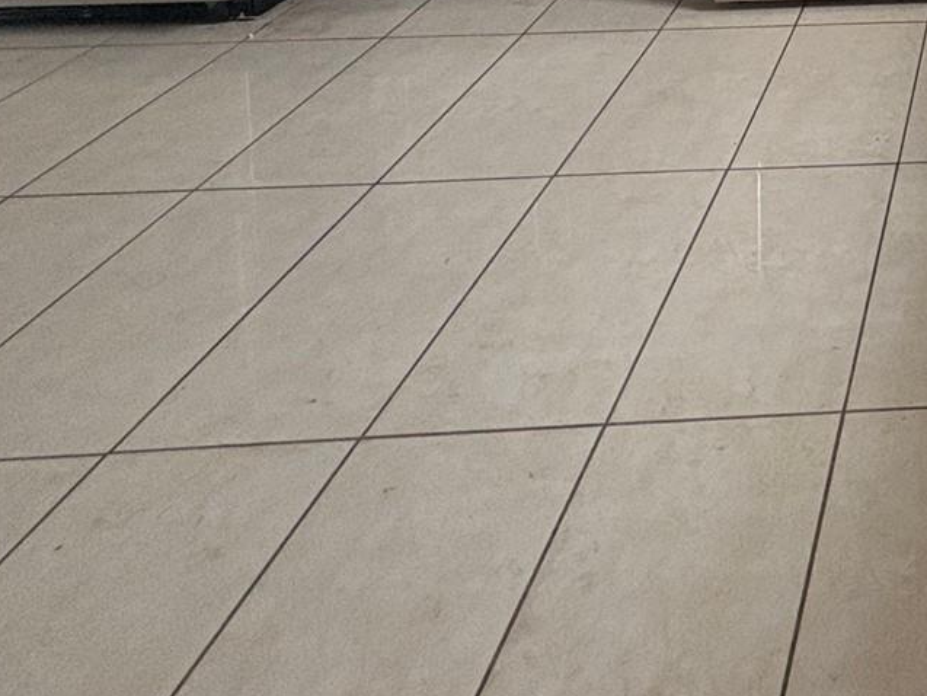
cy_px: -370
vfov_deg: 24.4
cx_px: 1125
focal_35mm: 45
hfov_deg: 33.7
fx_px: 1205
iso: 250
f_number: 2.2
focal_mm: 2.22
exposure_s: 1/60
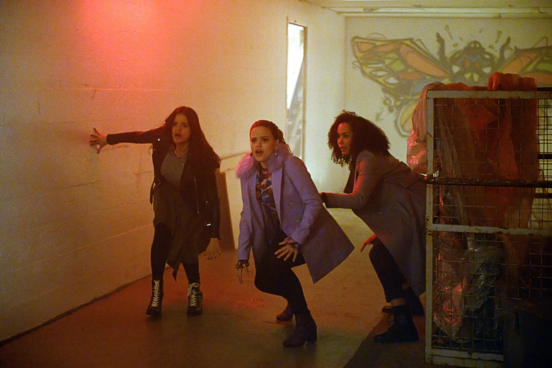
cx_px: 276
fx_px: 1073
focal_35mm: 70
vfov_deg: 19.5
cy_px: 184
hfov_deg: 28.8
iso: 6400
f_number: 2.8
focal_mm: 70
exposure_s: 1/160
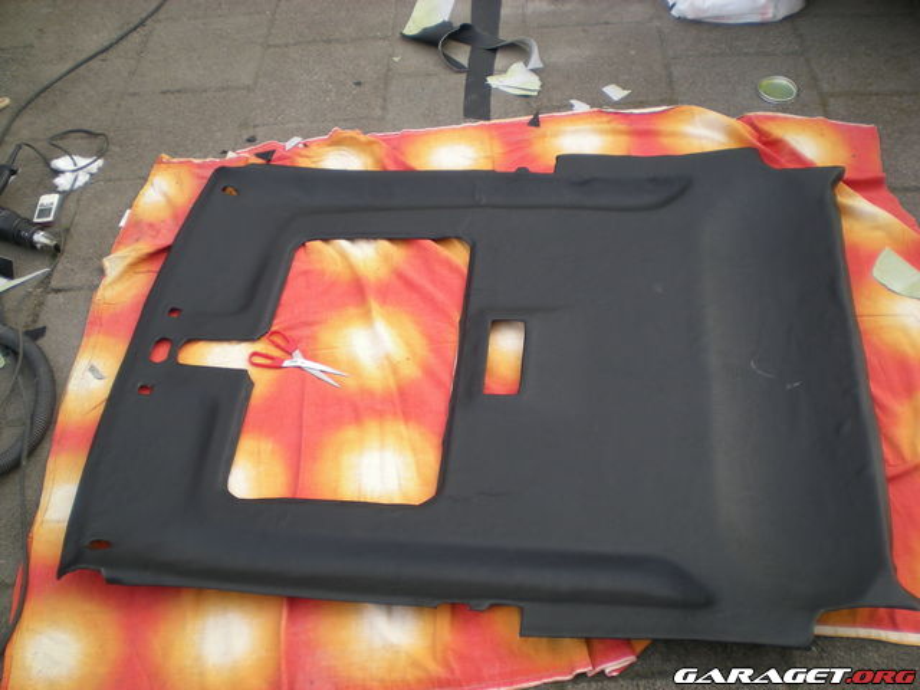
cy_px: 345
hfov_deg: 49.0
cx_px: 460
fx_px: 1010
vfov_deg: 37.7
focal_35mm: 38
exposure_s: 1/130
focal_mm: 6.3
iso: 50
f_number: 3.1
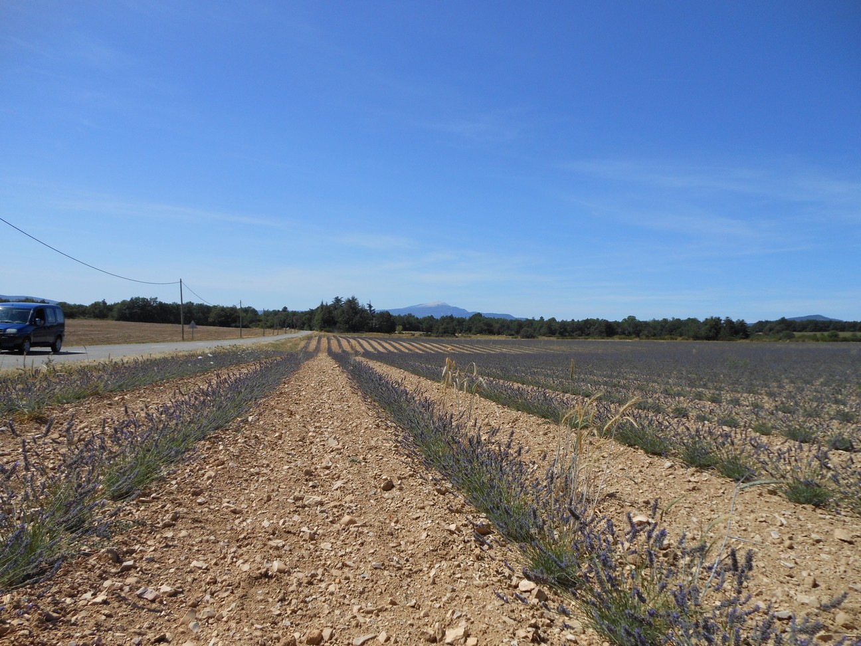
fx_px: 622
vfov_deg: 54.9
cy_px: 323
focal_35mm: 25
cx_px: 430
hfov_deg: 69.4
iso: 80
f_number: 3.2
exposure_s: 1/1500
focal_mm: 4.5
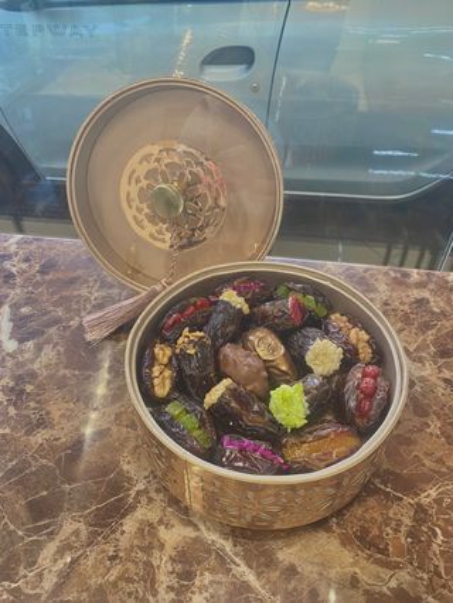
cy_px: 302
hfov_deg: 53.1
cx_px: 226
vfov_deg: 67.3
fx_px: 453
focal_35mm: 26
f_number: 1.8
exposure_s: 1/50
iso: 80
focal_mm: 4.25
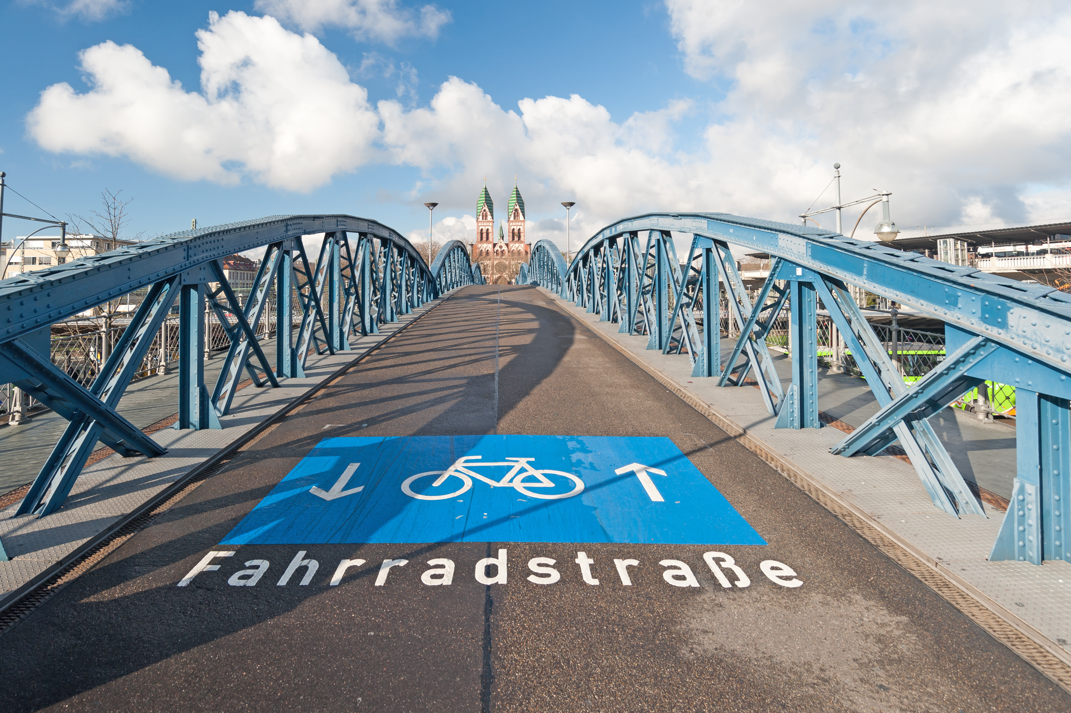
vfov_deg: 59.4
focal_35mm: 21
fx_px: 624
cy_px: 346
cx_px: 516
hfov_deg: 81.2
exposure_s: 1/125
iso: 200
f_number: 9
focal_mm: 20
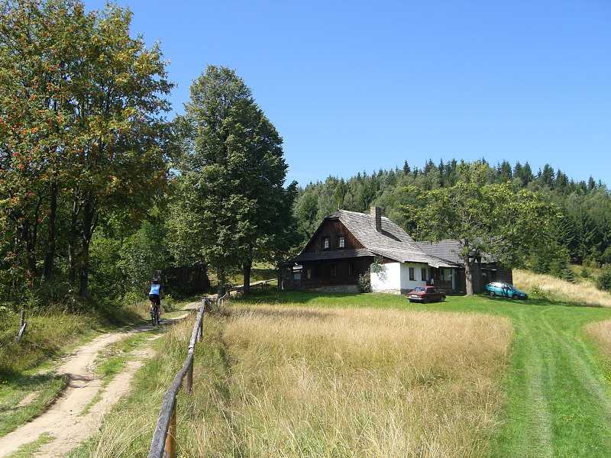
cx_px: 306
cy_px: 229
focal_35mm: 38
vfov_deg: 37.7
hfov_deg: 49.0
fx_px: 671
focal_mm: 6.3
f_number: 4.4
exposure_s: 1/400
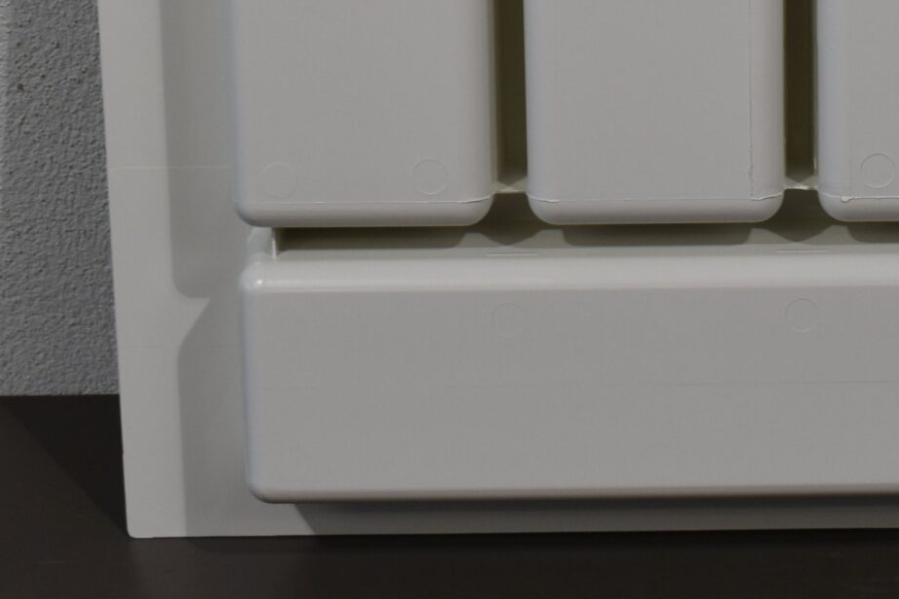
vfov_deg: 11.3
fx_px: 3007
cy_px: -19
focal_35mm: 120
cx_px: 825
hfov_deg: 16.8
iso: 250
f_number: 5.6
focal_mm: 29
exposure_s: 1/125
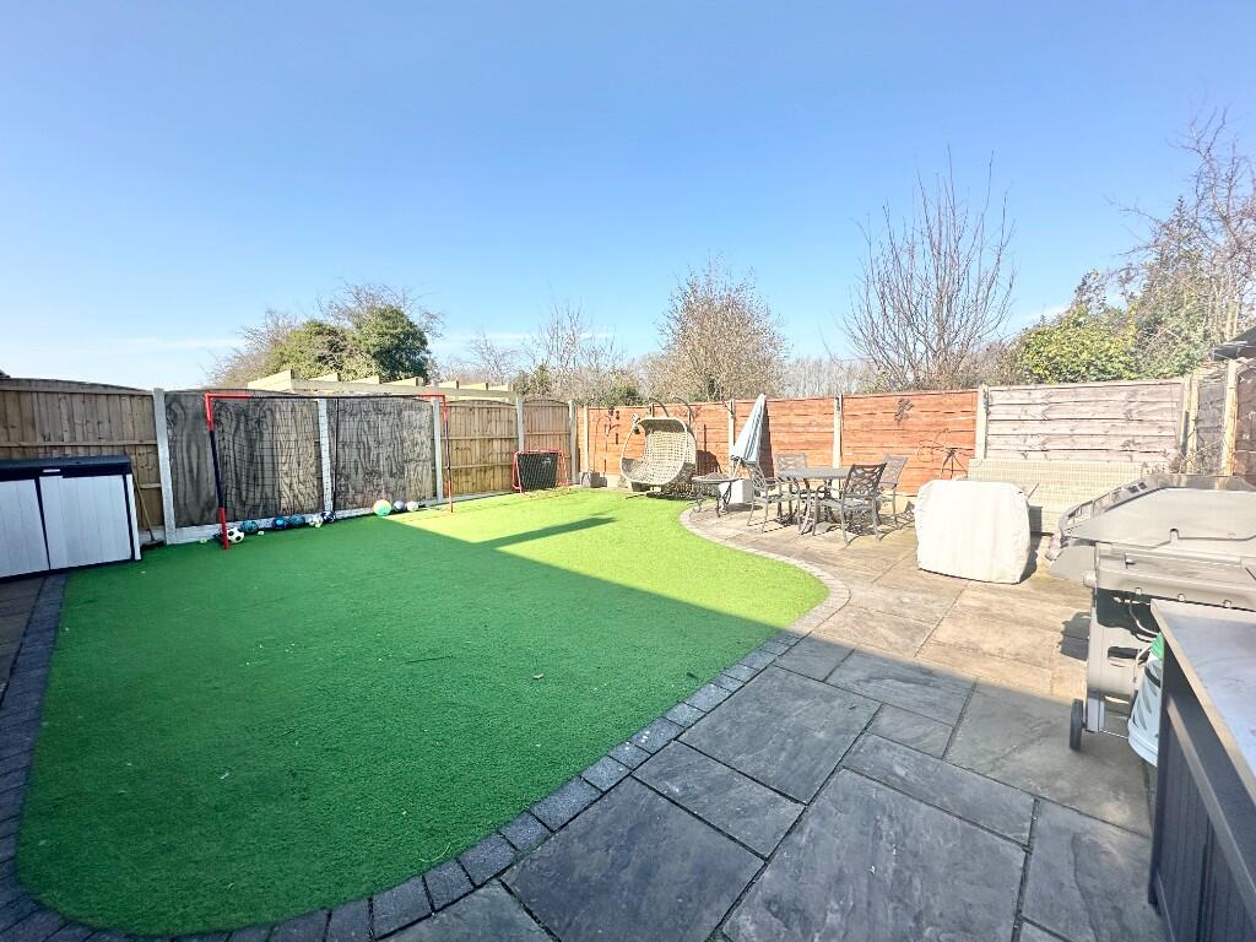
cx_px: 628
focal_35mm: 14
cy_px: 471
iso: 40
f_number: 2.2
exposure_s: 1/1289
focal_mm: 2.22
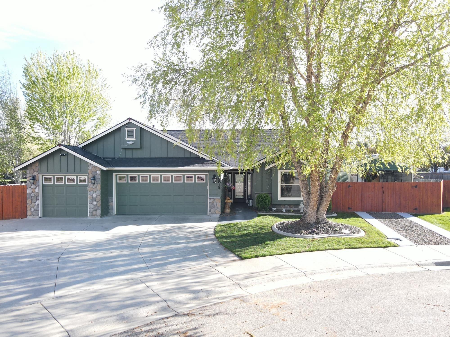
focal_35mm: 24
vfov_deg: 56.8
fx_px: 312
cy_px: 168
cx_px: 225
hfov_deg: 71.6
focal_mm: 4.5
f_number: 2.8
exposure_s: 1/100
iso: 100
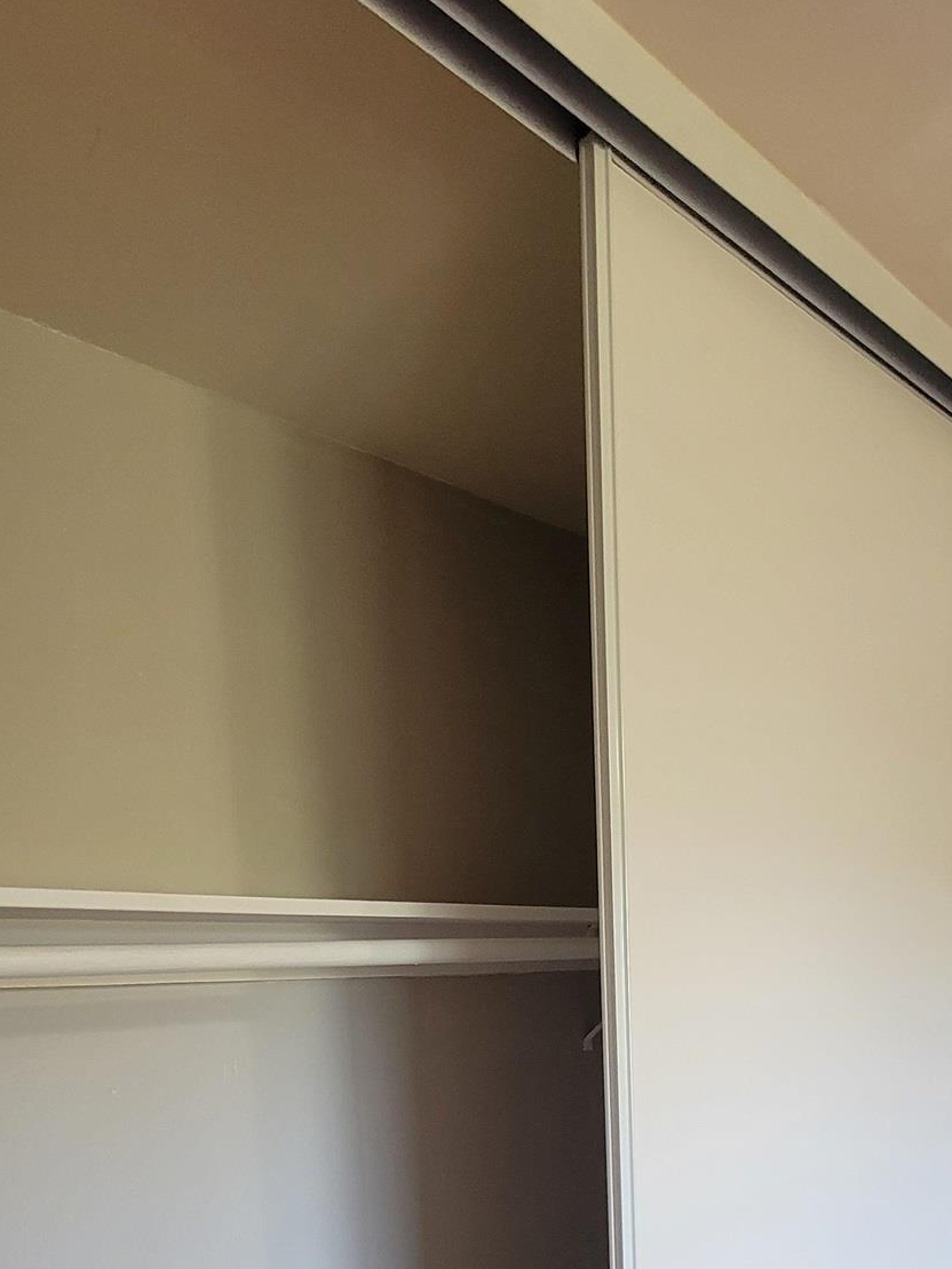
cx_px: 524
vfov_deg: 57.0
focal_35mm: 27
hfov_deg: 51.3
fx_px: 990
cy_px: 1121
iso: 160
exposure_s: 1/60
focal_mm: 2.2
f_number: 2.2
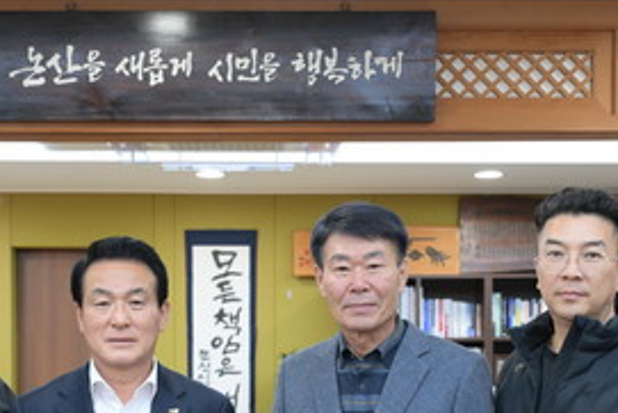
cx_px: 301
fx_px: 1254
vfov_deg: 18.3
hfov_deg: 27.7
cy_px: 395
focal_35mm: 73
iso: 2000
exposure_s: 1/200
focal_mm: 33
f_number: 4
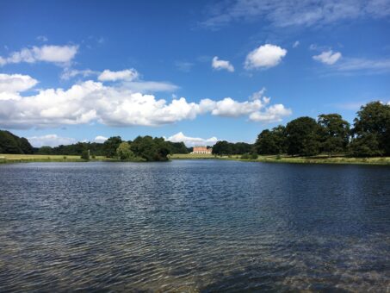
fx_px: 327
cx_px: 195
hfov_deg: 61.6
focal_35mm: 29
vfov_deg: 48.2
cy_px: 146
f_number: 2.2
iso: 25
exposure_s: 1/2481
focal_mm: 4.15
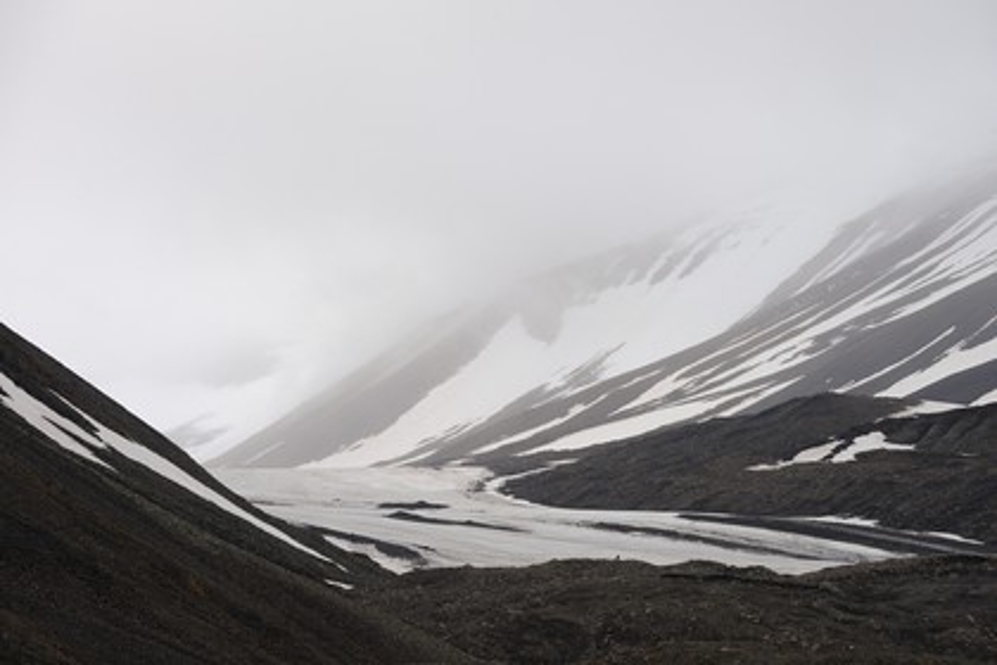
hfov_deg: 10.3
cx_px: 498
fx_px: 5538
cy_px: 332
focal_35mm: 200
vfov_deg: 6.9
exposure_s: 1/400
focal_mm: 200
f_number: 9
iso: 800
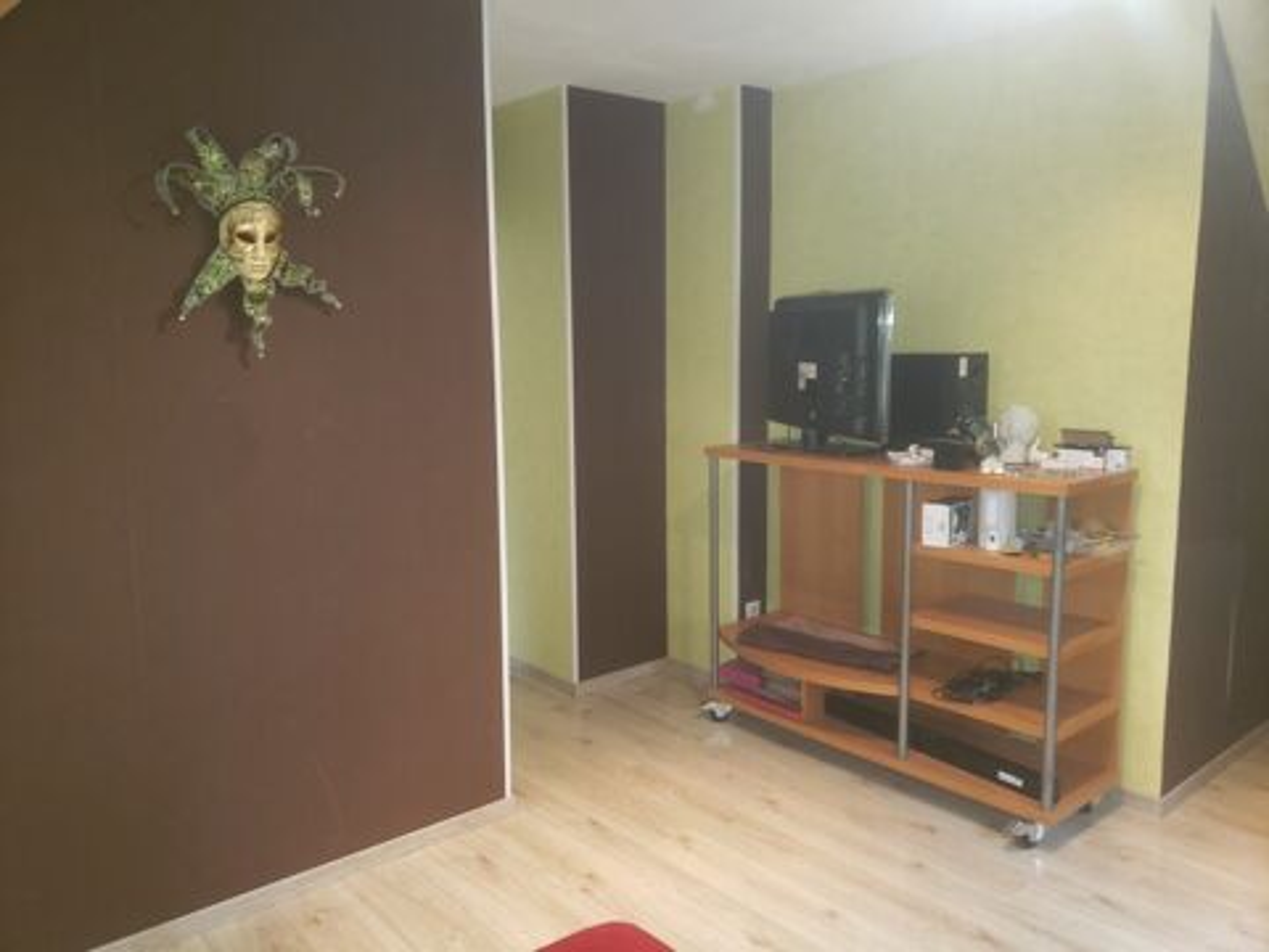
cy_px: 476
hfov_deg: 67.3
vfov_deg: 53.1
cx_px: 634
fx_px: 953
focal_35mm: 26
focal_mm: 4.3
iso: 125
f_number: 1.5
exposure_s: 1/10
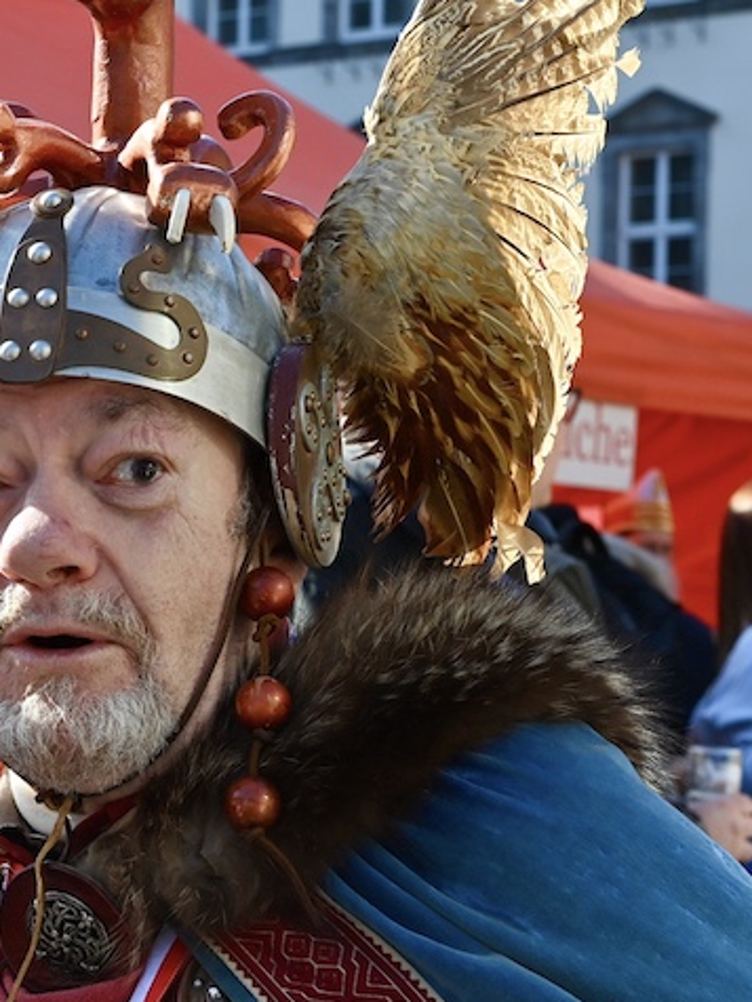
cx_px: 84
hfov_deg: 12.3
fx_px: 3476
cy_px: 630
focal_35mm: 120
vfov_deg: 16.4
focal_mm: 58
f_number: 9
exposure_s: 1/200
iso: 200
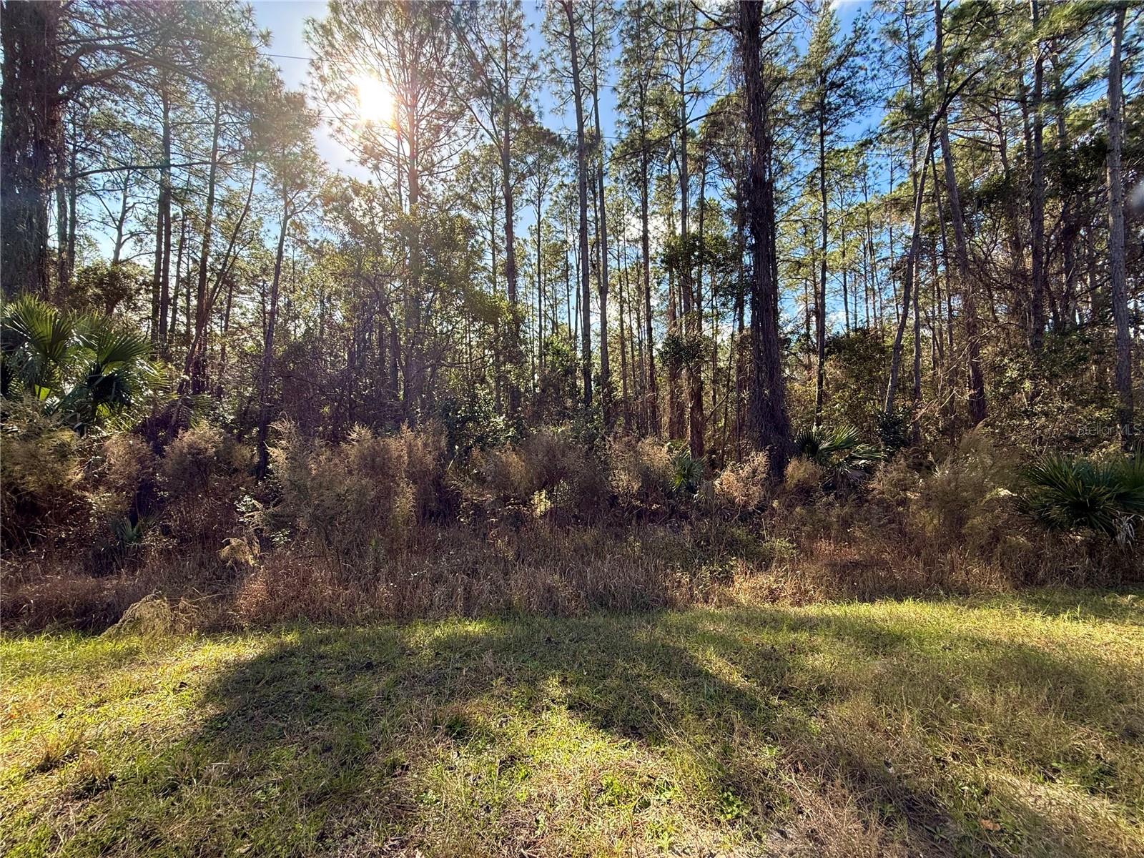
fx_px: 463
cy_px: 429
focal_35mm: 14
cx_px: 572
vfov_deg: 85.7
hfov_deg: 102.1
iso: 64
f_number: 2.2
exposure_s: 1/393
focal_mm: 2.22
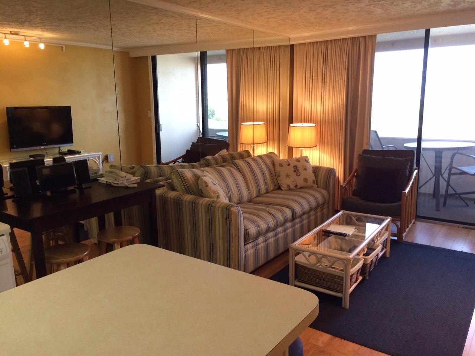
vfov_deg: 48.2
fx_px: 398
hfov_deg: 61.7
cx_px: 238
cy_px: 178
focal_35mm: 29
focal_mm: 4.15
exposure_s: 1/30
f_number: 2.2
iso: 64
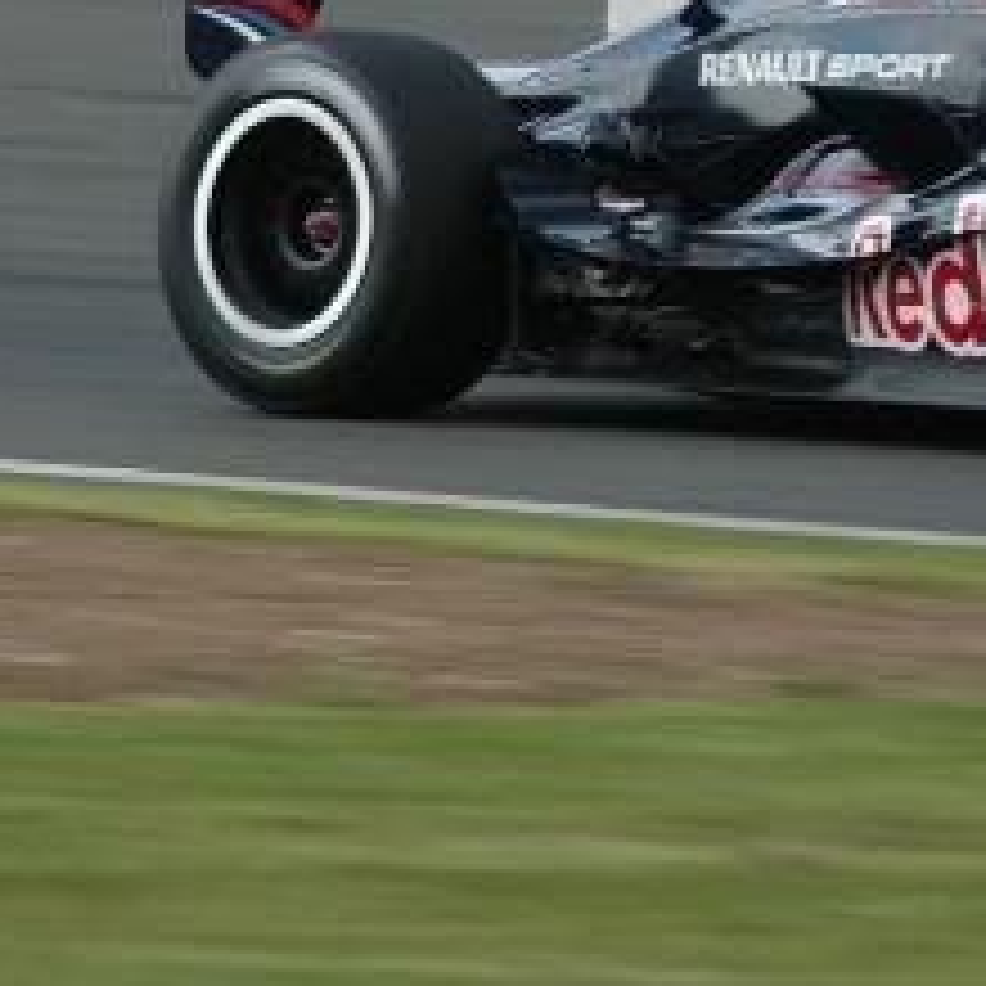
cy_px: 25
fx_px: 47952
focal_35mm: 1488
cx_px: 914
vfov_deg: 1.2
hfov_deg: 1.2
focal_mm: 320
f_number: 11
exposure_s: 1/200
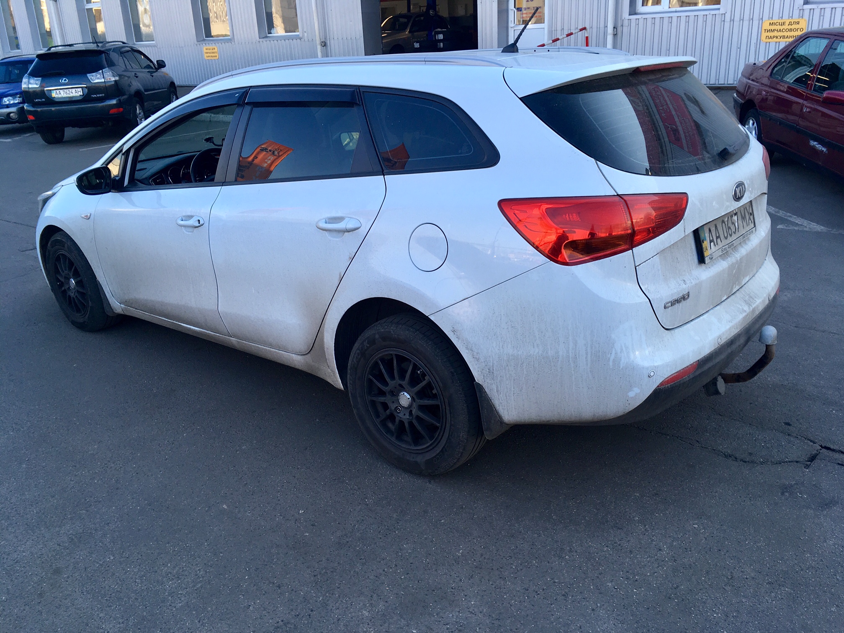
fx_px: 707
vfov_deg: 48.2
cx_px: 422
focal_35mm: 29
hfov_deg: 61.7
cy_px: 316
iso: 25
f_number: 2.2
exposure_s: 1/170
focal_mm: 4.15
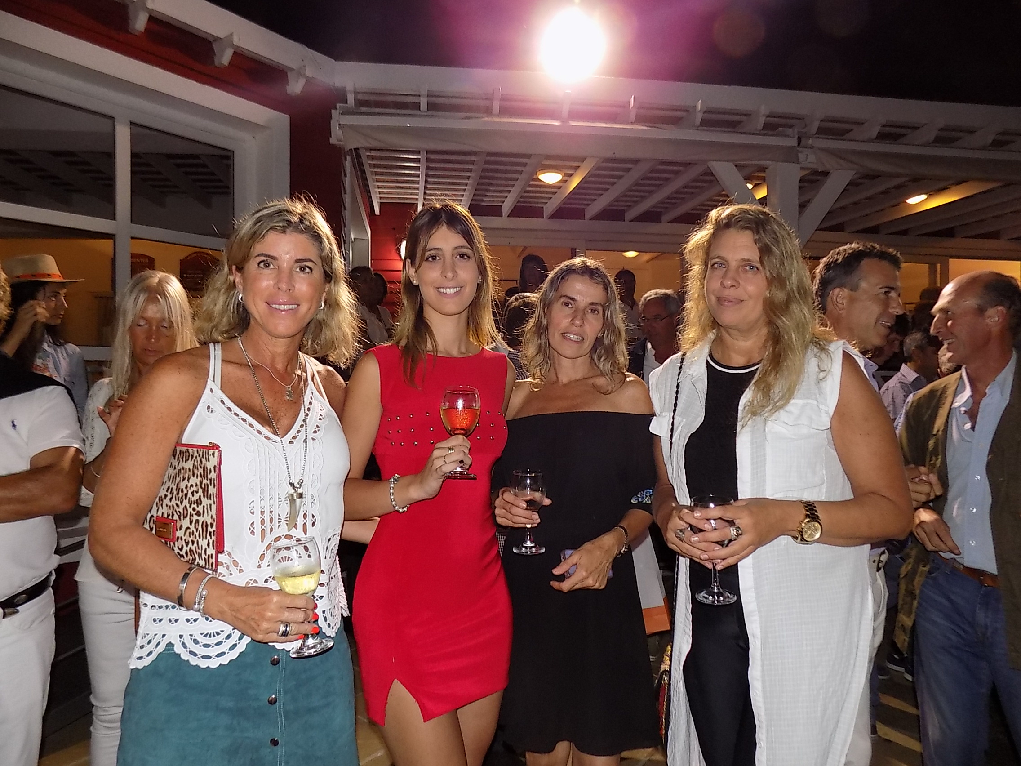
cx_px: 510
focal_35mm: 23
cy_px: 383
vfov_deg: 58.9
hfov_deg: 73.9
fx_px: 678
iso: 200
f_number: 3.1
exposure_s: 1/30
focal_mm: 4
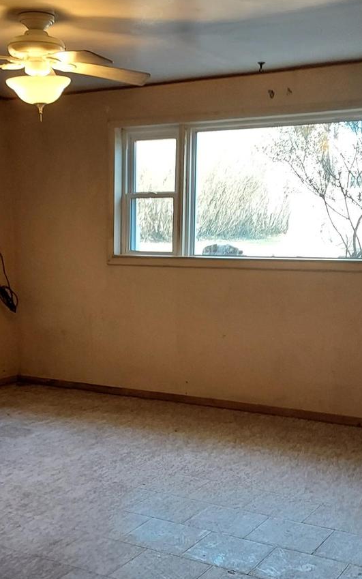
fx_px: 726
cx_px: 152
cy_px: 400
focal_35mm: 46
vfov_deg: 42.7
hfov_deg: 28.0
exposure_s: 1/60
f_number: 1.8
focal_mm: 4.6
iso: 250
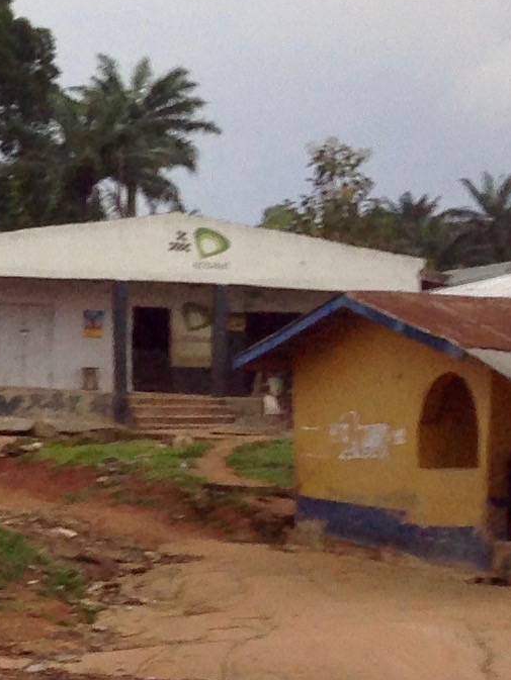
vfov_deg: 12.3
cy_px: 398
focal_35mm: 160
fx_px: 3148
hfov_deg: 8.0
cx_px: -997
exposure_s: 1/120
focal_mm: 4.12
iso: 80
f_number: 2.4
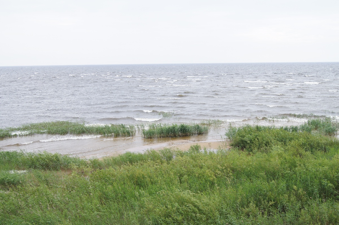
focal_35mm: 39
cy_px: 112
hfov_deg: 49.6
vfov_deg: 34.2
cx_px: 170
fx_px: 367
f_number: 4.5
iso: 100
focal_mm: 26
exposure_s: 1/160
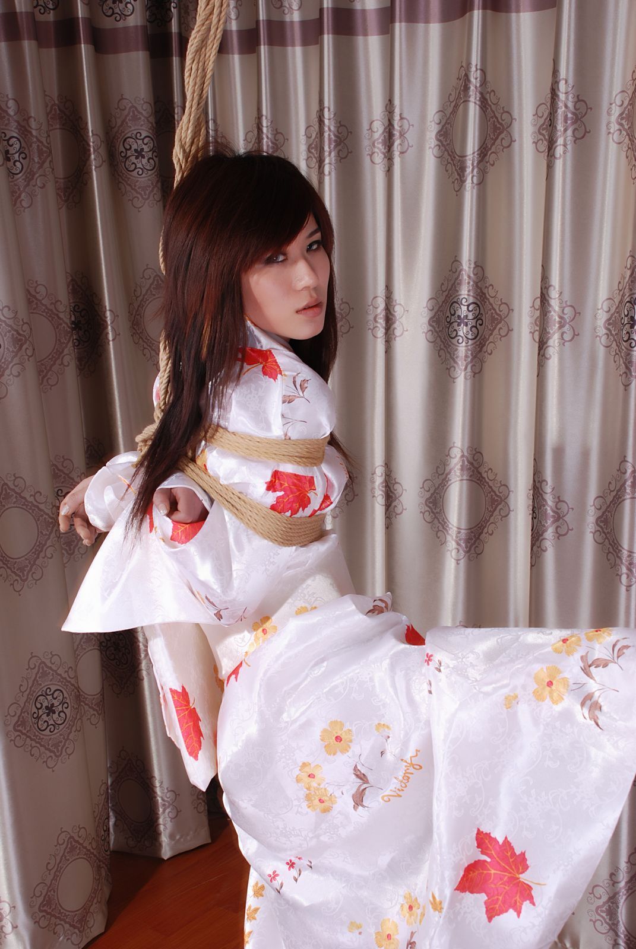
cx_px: 318
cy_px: 474
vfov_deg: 41.1
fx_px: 1268
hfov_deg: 28.2
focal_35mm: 48
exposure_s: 1/8
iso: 100
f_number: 8
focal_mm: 32
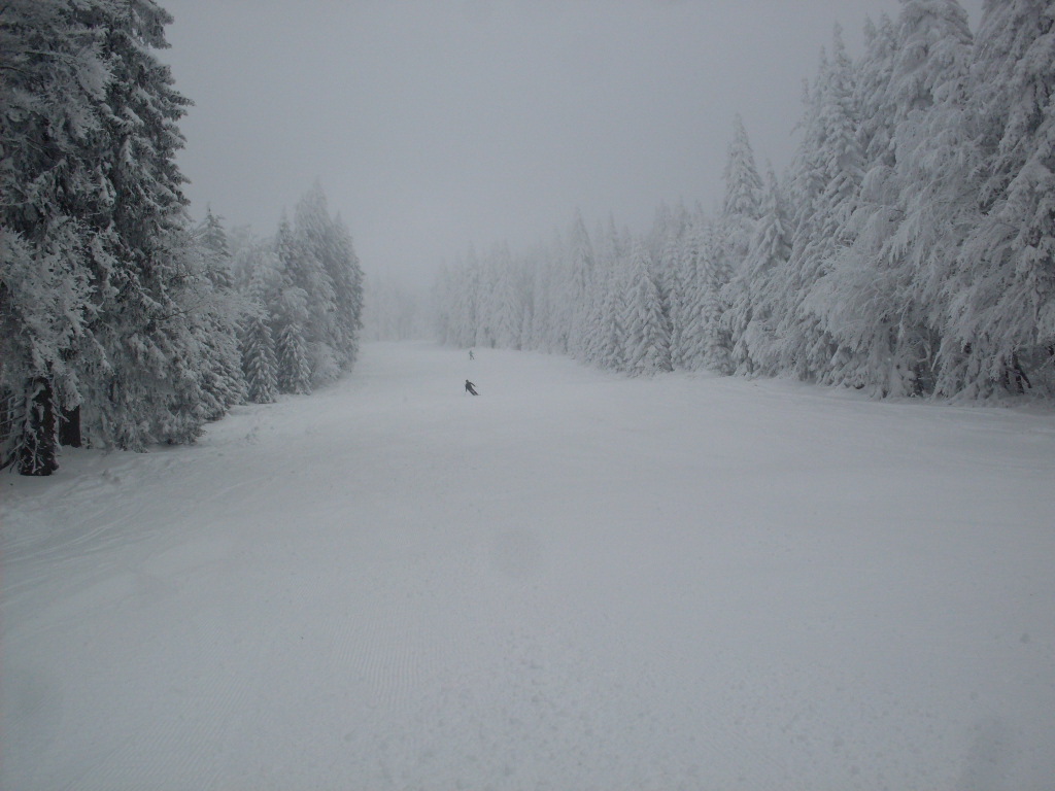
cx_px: 528
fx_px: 1158
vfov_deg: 37.7
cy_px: 396
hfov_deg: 49.0
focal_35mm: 38
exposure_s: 1/250
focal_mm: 6.3
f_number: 8.4
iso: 80
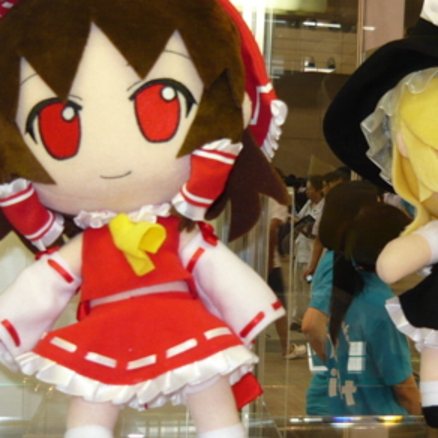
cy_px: 210
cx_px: 278
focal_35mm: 79
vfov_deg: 21.9
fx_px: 1131
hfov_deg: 21.9
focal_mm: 6
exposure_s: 1/30
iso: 100
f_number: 2.9
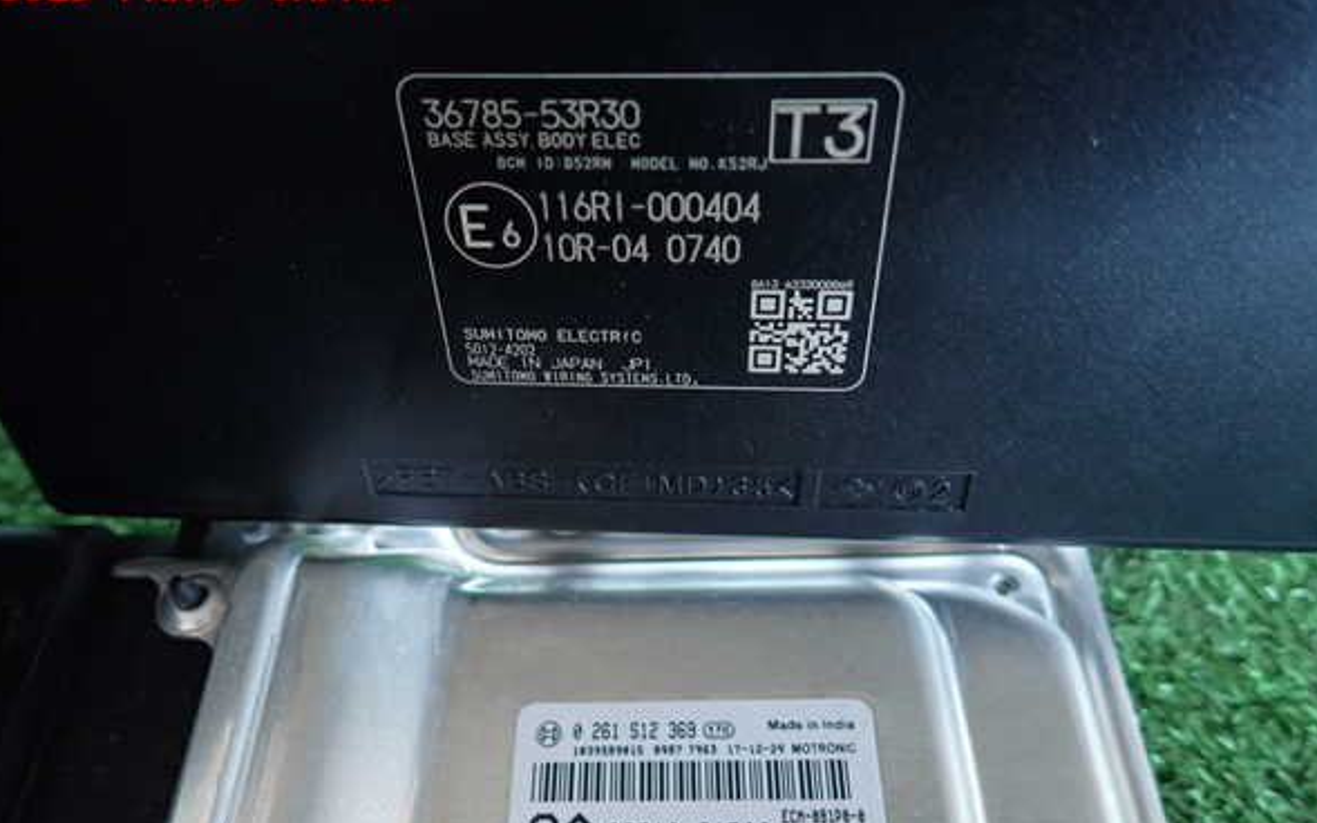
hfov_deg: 68.4
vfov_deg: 45.9
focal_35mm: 27
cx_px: 655
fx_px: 969
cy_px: 461
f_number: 2
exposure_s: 1/30
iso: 320
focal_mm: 4.5
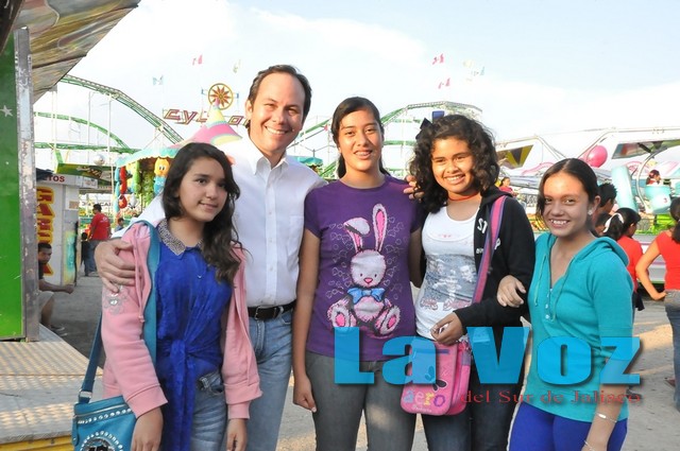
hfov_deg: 51.3
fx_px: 707
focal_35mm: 38
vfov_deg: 35.4
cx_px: 340
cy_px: 226
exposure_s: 1/320
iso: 3200
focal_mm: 25
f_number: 14
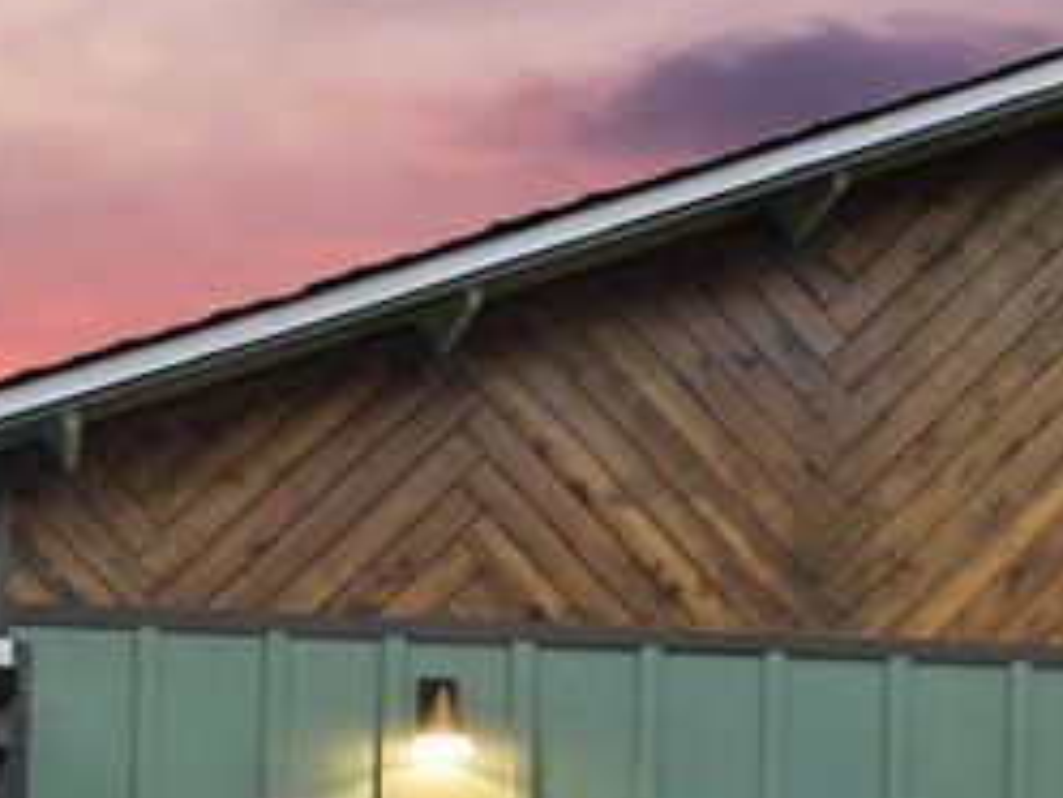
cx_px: 585
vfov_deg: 13.5
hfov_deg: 19.1
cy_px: 1210
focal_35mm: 103
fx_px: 3163
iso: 800
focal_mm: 8
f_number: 4
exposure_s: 1/320
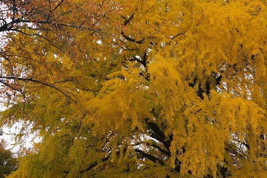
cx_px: 171
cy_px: 85
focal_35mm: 40
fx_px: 296
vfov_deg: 33.3
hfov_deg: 47.9
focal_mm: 16
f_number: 9
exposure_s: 1/80
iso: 100
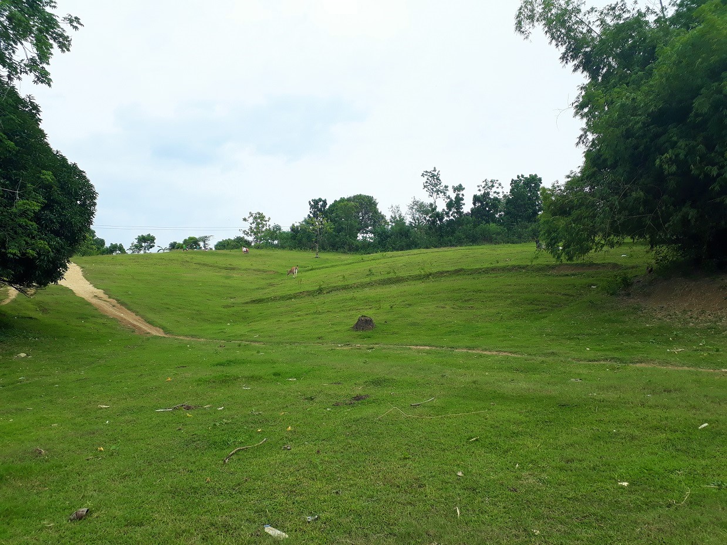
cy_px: 272
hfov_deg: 65.3
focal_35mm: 27
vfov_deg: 51.3
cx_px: 364
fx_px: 567
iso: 40
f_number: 1.9
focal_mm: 3.6
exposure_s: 1/259
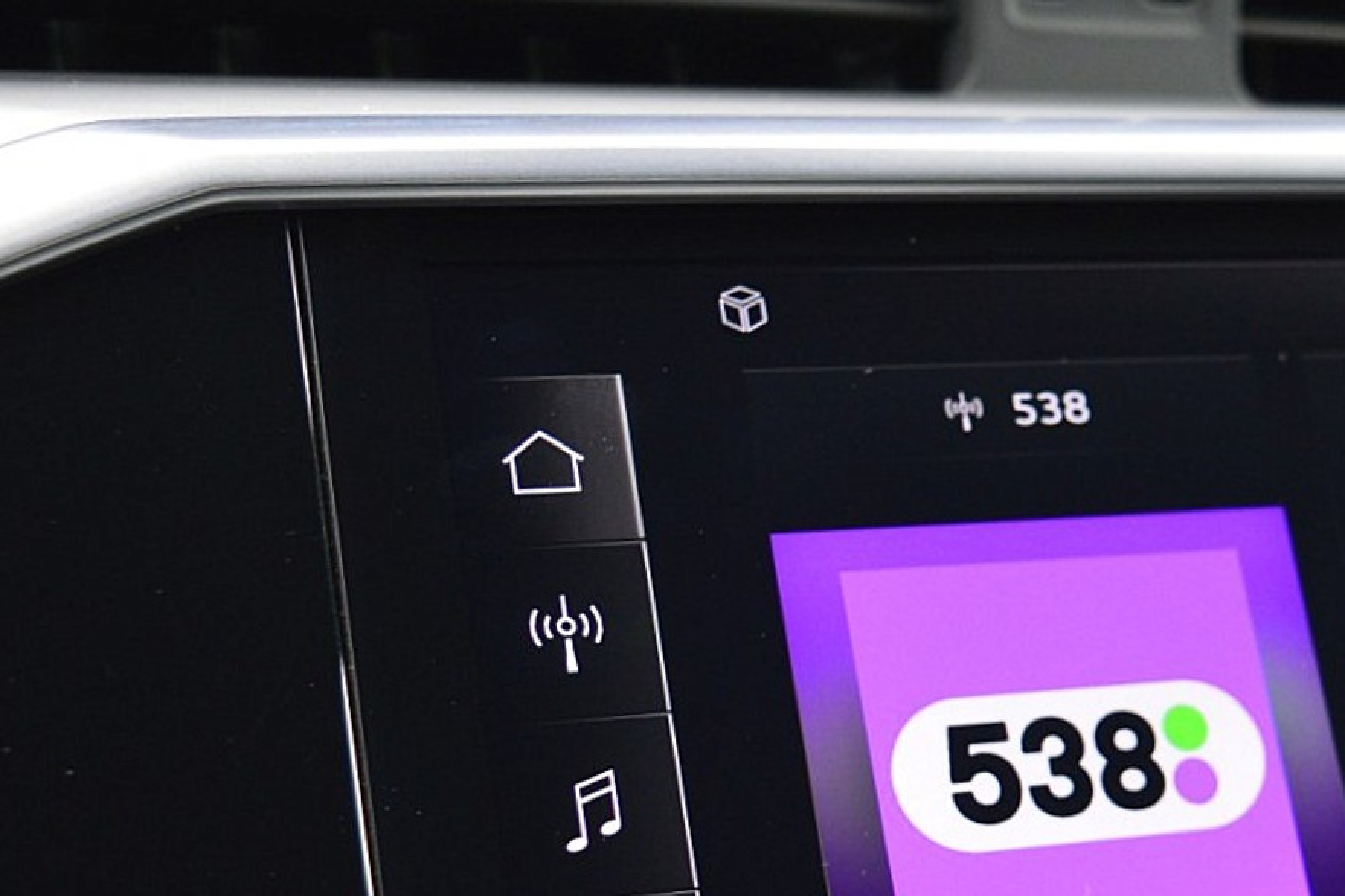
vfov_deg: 18.0
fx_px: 2805
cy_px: 680
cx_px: 1189
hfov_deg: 26.2
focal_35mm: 75
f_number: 4
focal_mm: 23
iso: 800
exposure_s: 1/60
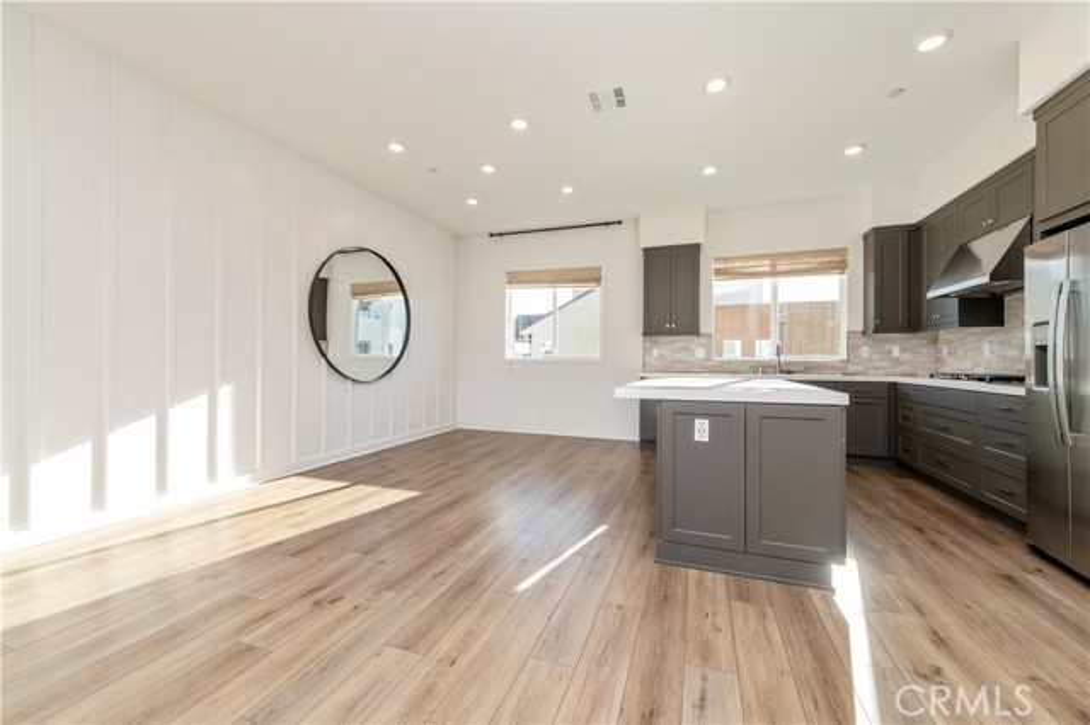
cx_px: 545
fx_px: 424
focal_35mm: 14
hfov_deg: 104.3
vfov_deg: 81.1
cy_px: 362
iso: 200
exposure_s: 1/125
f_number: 5.6
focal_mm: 14
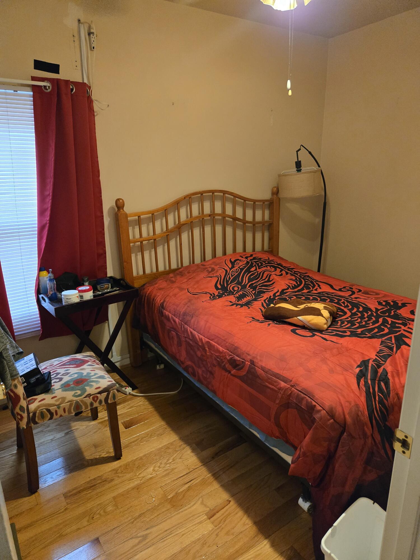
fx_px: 372
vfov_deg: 73.9
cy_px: 280
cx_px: 210
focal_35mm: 23
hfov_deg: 58.9
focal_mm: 5.4
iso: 800
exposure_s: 1/120
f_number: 1.8
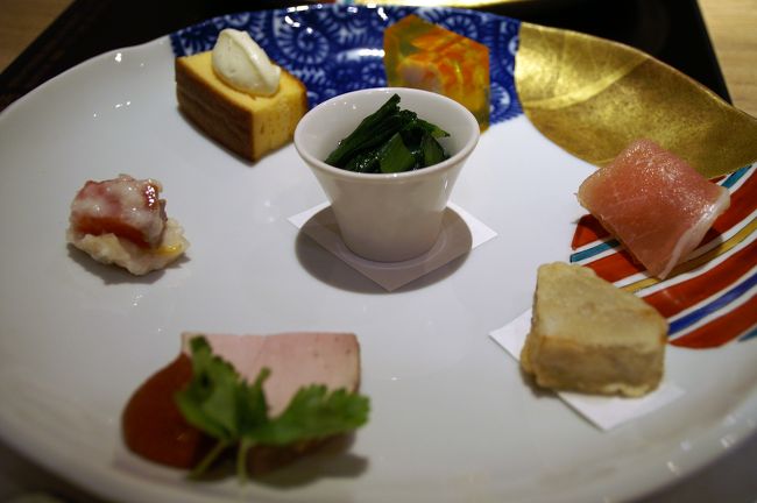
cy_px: 252
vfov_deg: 29.8
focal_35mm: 45
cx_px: 378
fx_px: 945
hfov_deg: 43.6
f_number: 4
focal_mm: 30
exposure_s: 1/60
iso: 400
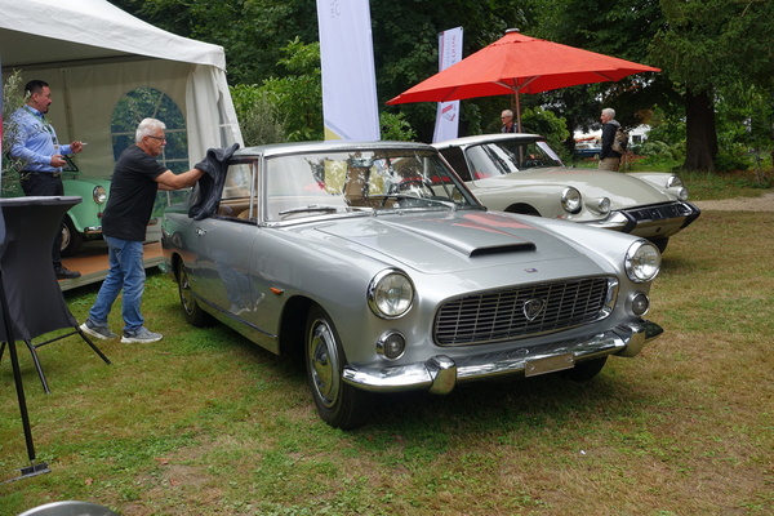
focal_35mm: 36
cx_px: 387
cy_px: 258
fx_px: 774
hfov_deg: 53.1
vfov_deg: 36.9
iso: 125
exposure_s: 1/125
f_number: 5.6
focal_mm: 13.34
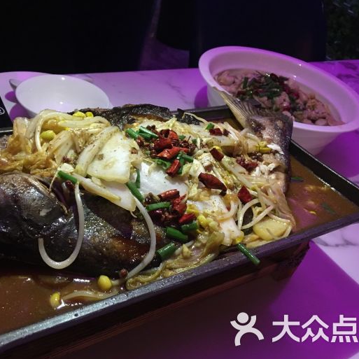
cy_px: 182
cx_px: 161
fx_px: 411
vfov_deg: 47.2
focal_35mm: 35
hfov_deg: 47.1
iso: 125
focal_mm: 4.15
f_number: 2.2
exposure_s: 1/17
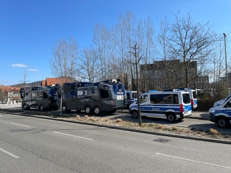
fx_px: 174
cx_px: 116
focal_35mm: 26
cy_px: 86
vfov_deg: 53.1
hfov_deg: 67.3
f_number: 1.6
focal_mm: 4.2
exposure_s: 1/2747
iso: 32
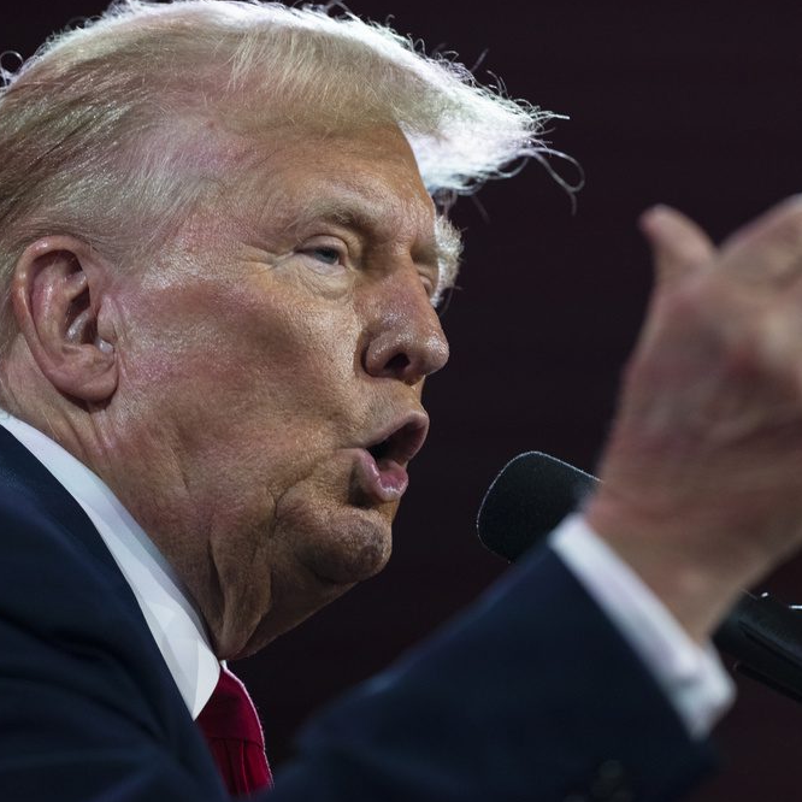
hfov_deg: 4.5
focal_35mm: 392
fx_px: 10275
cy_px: 397
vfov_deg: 4.5
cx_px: 411
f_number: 2.8
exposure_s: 1/800
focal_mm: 300
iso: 2500
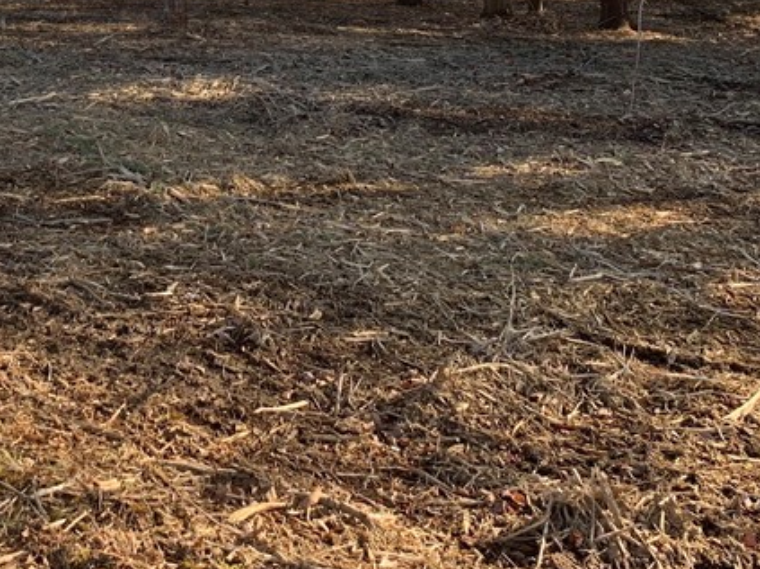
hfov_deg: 30.5
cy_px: -108
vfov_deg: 21.6
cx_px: 248
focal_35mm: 63
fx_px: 1383
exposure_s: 1/367
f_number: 1.8
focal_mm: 4.25
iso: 25
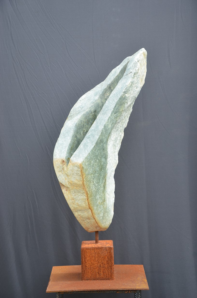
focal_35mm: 93
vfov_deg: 22.0
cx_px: 98
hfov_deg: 14.6
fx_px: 767
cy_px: 149
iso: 200
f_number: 7.1
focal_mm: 62
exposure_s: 1/200
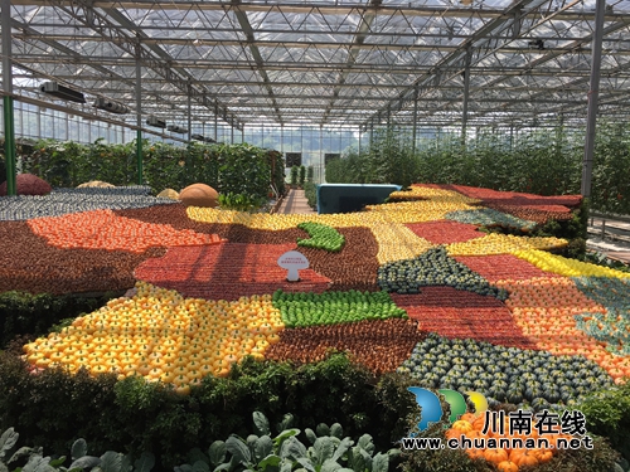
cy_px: 236
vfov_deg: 48.2
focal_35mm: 29
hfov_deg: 61.7
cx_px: 315
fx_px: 528
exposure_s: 1/596
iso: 25
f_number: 2.2
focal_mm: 4.15
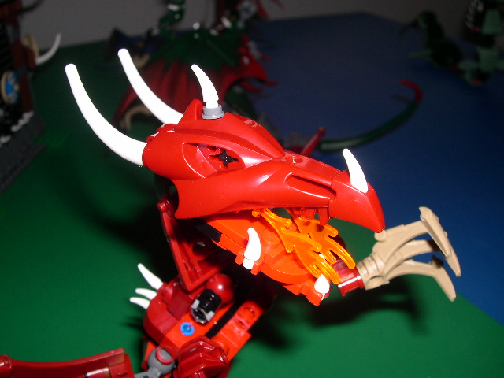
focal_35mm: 38
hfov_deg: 49.0
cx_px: 252
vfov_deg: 37.7
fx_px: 553
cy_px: 189
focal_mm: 8
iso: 100
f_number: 7.6
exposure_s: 1/60
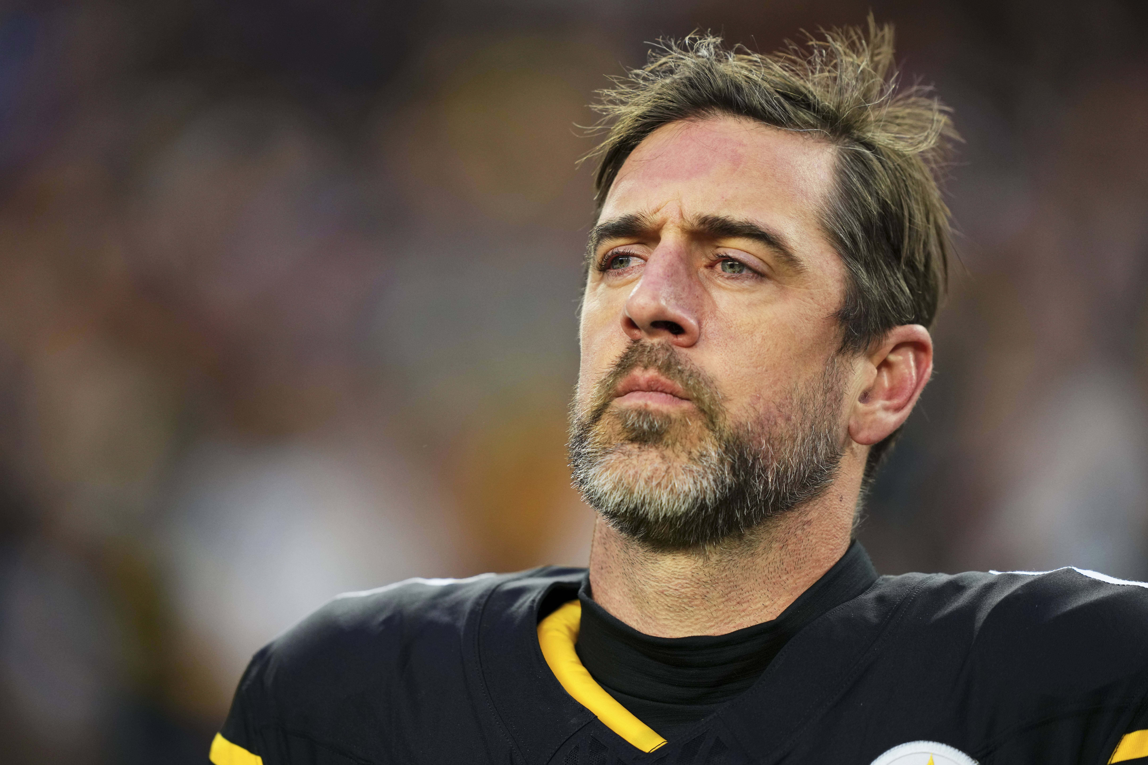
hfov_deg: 5.2
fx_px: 12755
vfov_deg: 3.4
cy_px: 382
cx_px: 574
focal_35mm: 400
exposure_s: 1/1600
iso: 2000
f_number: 2.8
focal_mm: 400
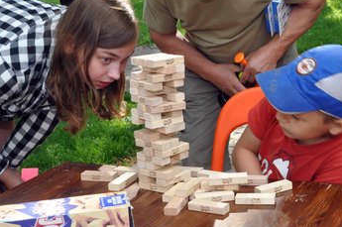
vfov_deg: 16.6
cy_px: 65
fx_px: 777
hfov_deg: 24.5
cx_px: 266
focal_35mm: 82
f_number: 14
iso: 400
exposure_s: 1/60
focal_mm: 29
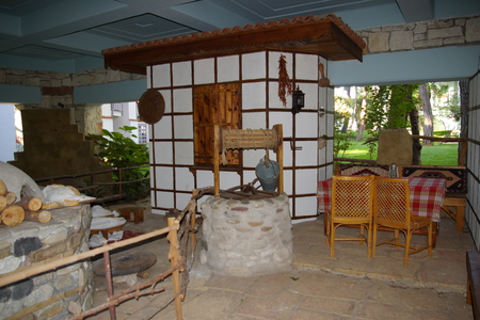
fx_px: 360
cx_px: 240
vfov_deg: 47.9
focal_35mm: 27
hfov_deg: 67.4
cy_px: 160
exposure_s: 1/30
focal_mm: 18
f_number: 3.5
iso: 200
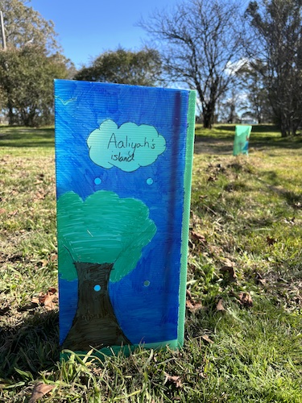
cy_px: 202
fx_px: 302
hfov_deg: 53.1
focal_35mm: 26
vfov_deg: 67.3
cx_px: 151
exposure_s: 1/1007
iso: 50
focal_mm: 5.96
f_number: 1.6
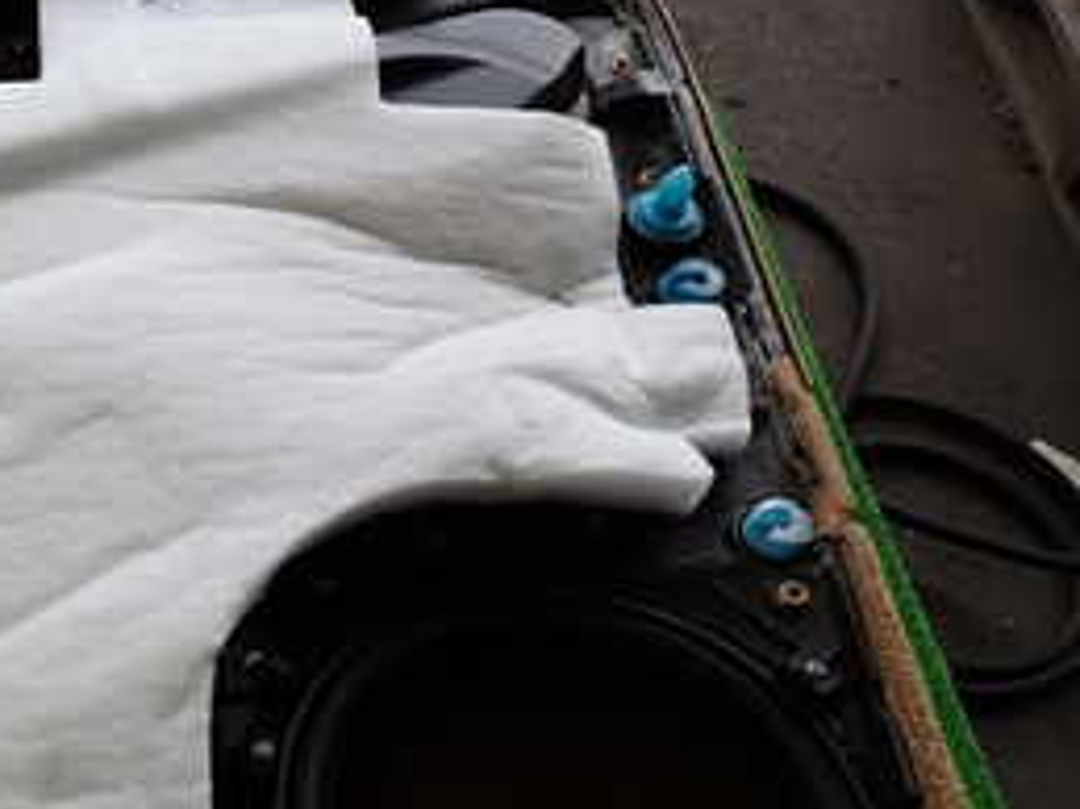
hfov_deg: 30.2
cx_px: -71
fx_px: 1809
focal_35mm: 58
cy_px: 517
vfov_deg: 25.1
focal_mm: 4.5
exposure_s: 1/60
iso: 100
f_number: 2.8
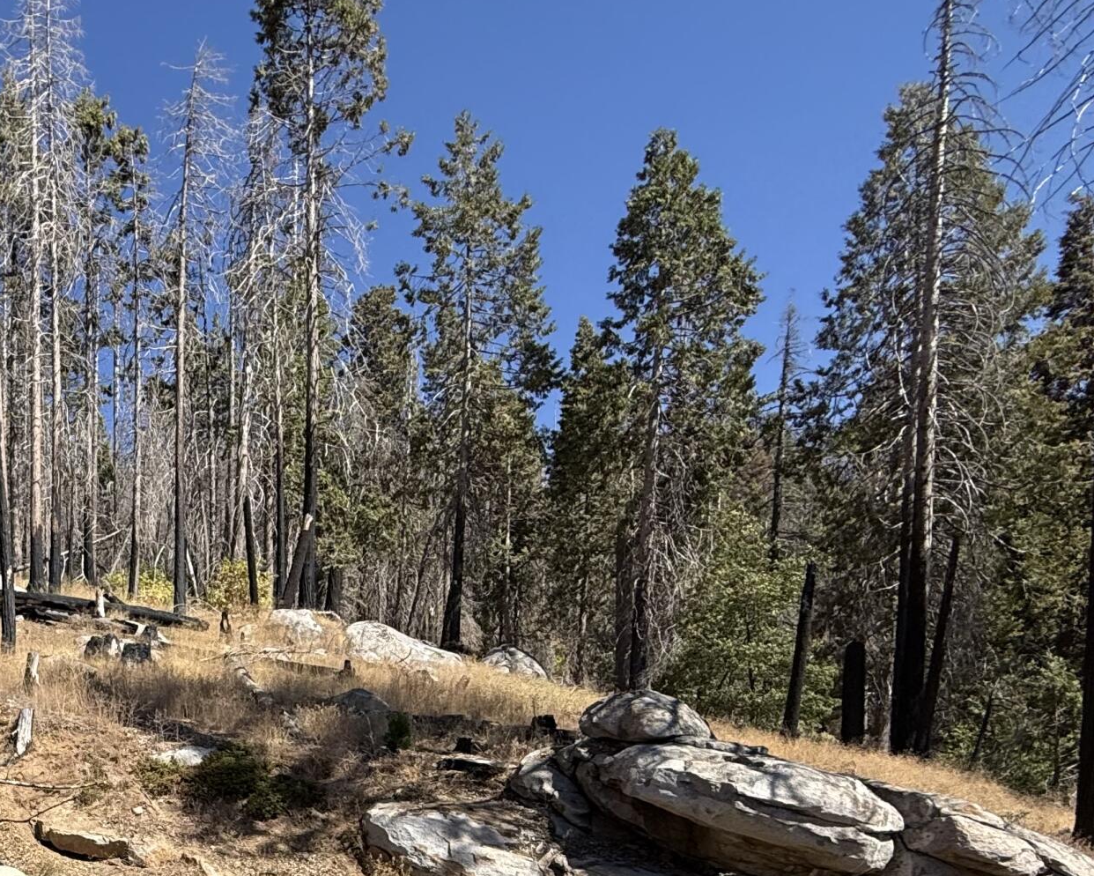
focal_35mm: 33
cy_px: 868
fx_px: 1069
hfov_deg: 47.4
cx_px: 63
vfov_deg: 39.5
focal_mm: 2.22
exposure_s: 1/1656
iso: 50
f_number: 2.2
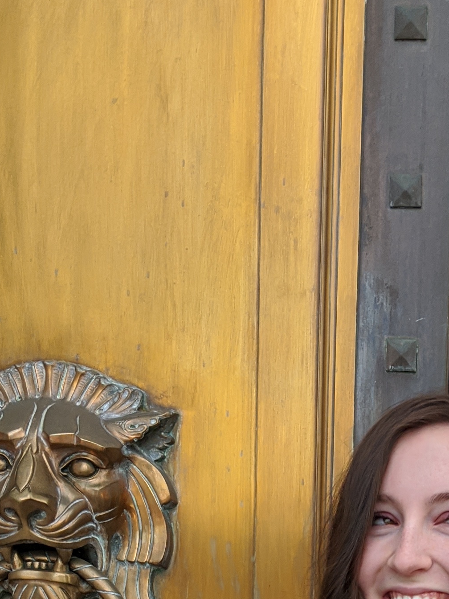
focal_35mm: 81
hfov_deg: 18.0
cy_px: 795
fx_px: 1401
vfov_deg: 21.6
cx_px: 390
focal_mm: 4.44
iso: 56
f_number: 1.8
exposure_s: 1/557
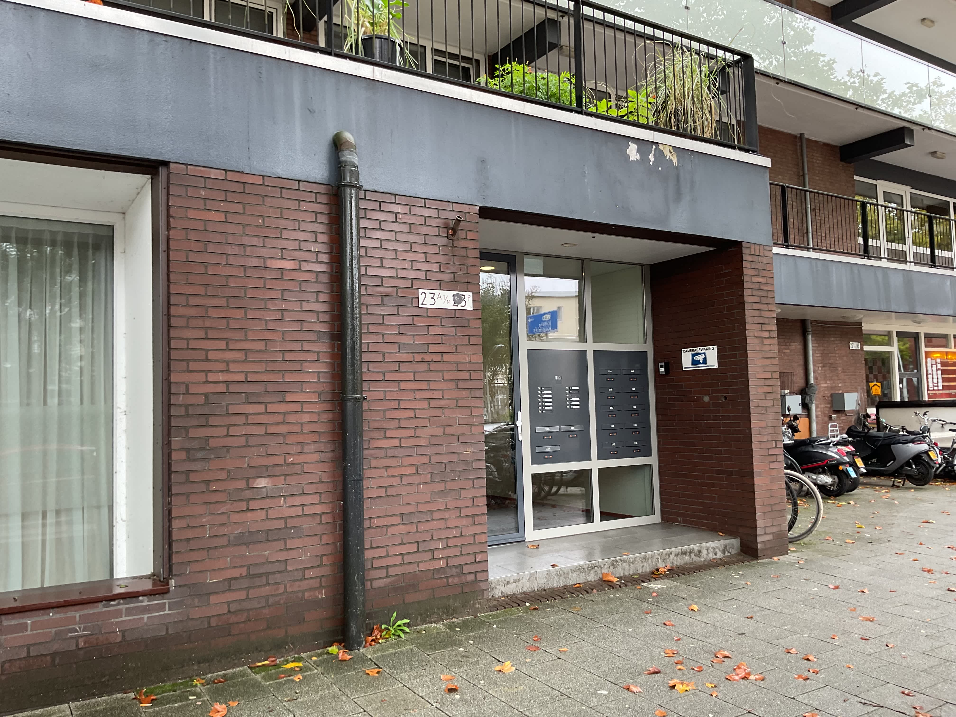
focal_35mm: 29
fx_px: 801
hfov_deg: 61.7
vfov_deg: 48.2
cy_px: 358
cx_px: 478
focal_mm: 3
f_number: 1.8
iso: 64
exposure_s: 1/120
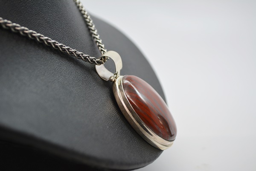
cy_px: 86
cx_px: 128
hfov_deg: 31.9
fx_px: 448
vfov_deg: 21.6
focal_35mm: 63
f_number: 5.6
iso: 360
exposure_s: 1/125
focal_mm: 42
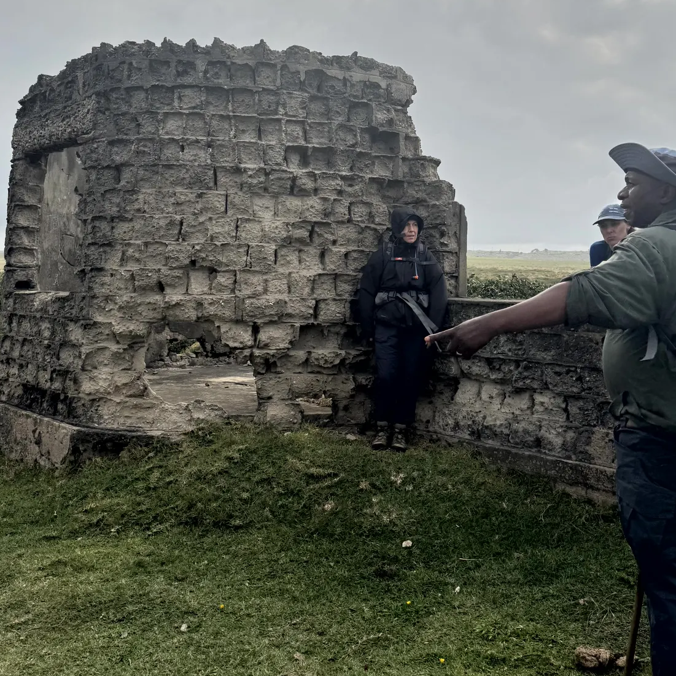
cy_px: 238
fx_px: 817
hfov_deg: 44.9
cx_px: 373
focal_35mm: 37
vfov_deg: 44.4
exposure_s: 1/9009
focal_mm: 6.76
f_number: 1.78
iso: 80
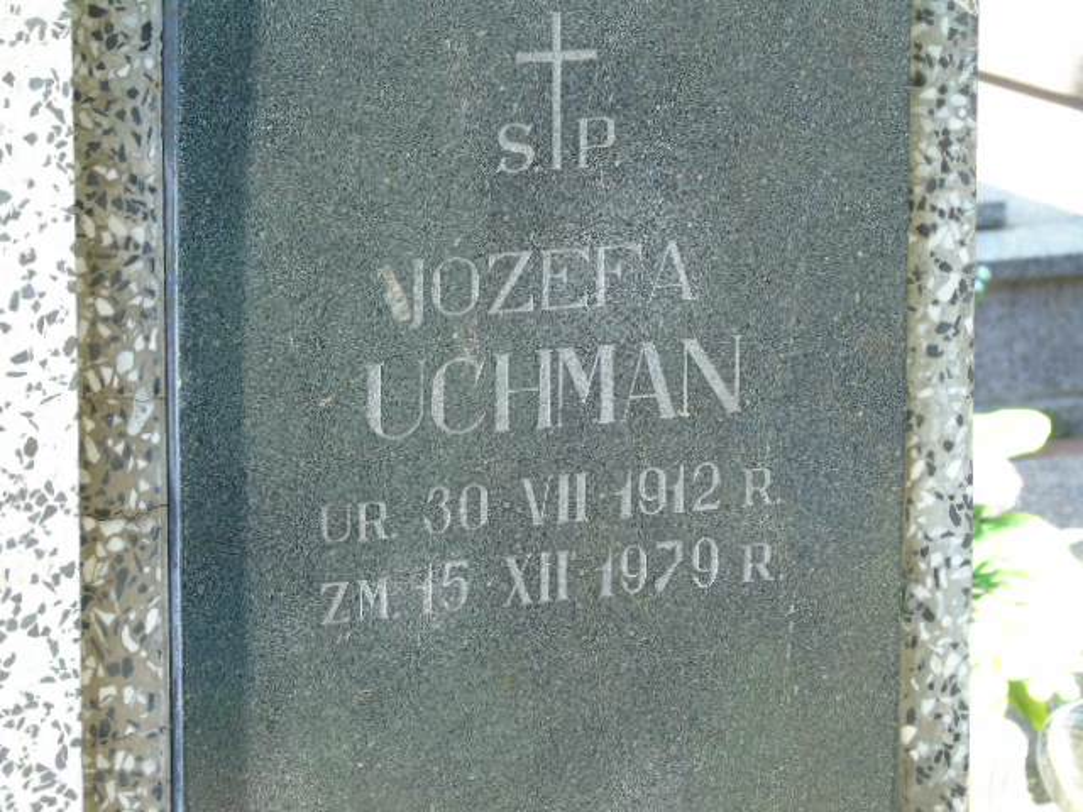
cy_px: 406
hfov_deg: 12.2
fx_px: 5068
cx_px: 542
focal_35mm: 162
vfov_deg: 9.2
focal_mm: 29
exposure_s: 1/125
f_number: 4.9
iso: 250
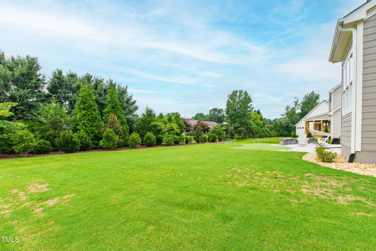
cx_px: 188
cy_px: 126
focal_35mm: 15
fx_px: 157
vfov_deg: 77.3
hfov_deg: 100.4
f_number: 8
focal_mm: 10
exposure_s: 1/125
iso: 100
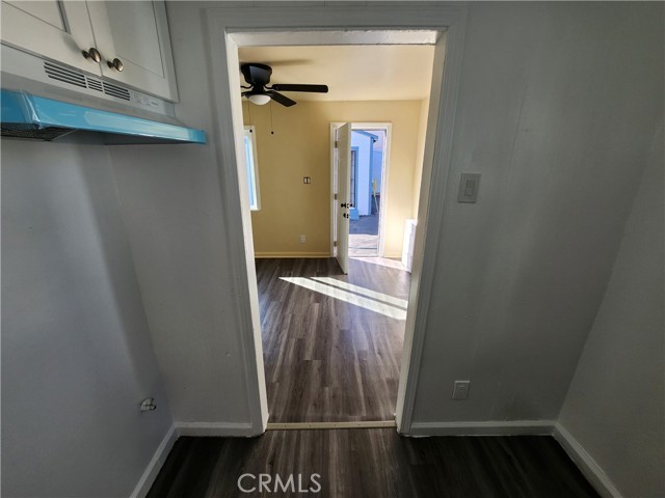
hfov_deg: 106.2
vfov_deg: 89.9
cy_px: 249
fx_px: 250
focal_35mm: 13
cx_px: 332
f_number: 2.2
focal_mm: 1.7
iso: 40
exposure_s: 1/120
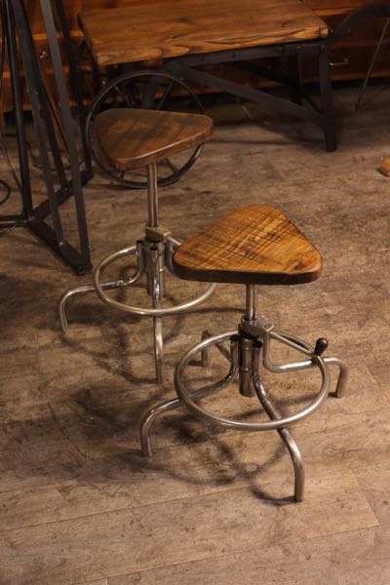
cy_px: 292
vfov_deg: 37.5
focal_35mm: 53
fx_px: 861
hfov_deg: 25.5
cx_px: 195
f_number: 4.5
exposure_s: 1/125
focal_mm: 35
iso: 2500
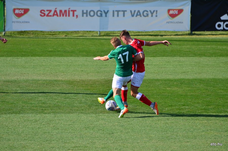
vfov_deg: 3.4
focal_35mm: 405
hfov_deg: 5.1
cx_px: 114
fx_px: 2560
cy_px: 76
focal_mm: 270
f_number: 5.6
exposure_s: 1/1000
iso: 320
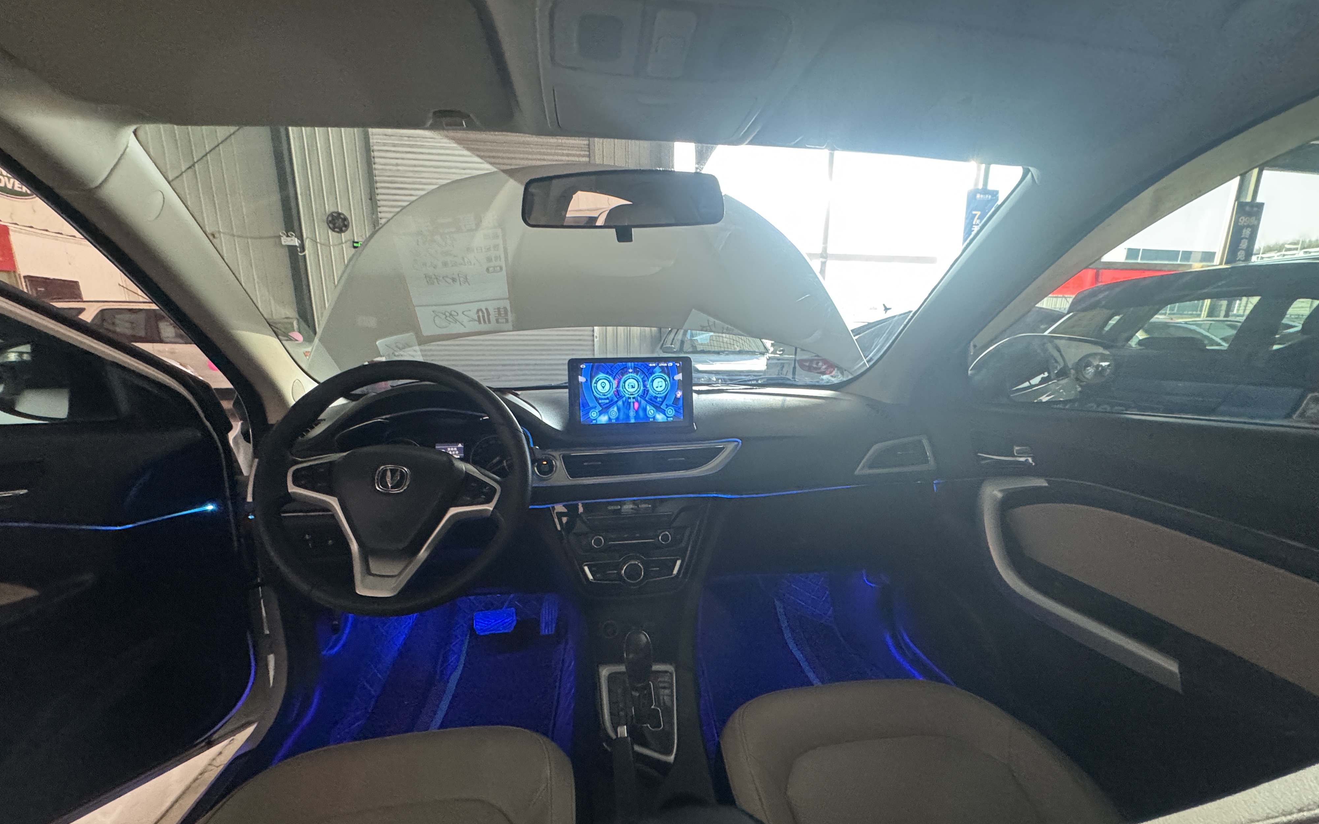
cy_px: 473
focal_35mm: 15
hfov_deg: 101.5
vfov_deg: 74.3
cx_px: 661
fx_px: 539
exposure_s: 1/60
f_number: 2.2
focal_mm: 2.22
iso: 500
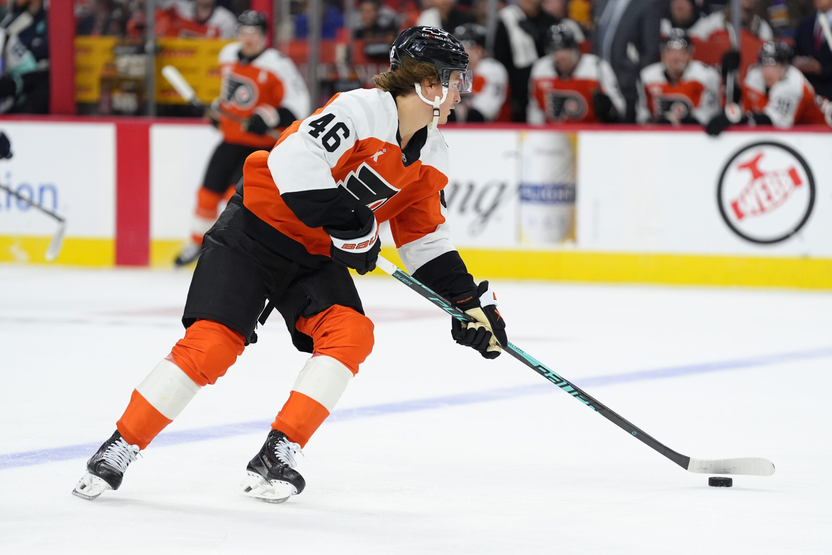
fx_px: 3883
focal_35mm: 168
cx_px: 416
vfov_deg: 8.2
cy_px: 278
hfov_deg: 12.2
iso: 2000
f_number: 2.8
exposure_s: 1/2000
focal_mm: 168
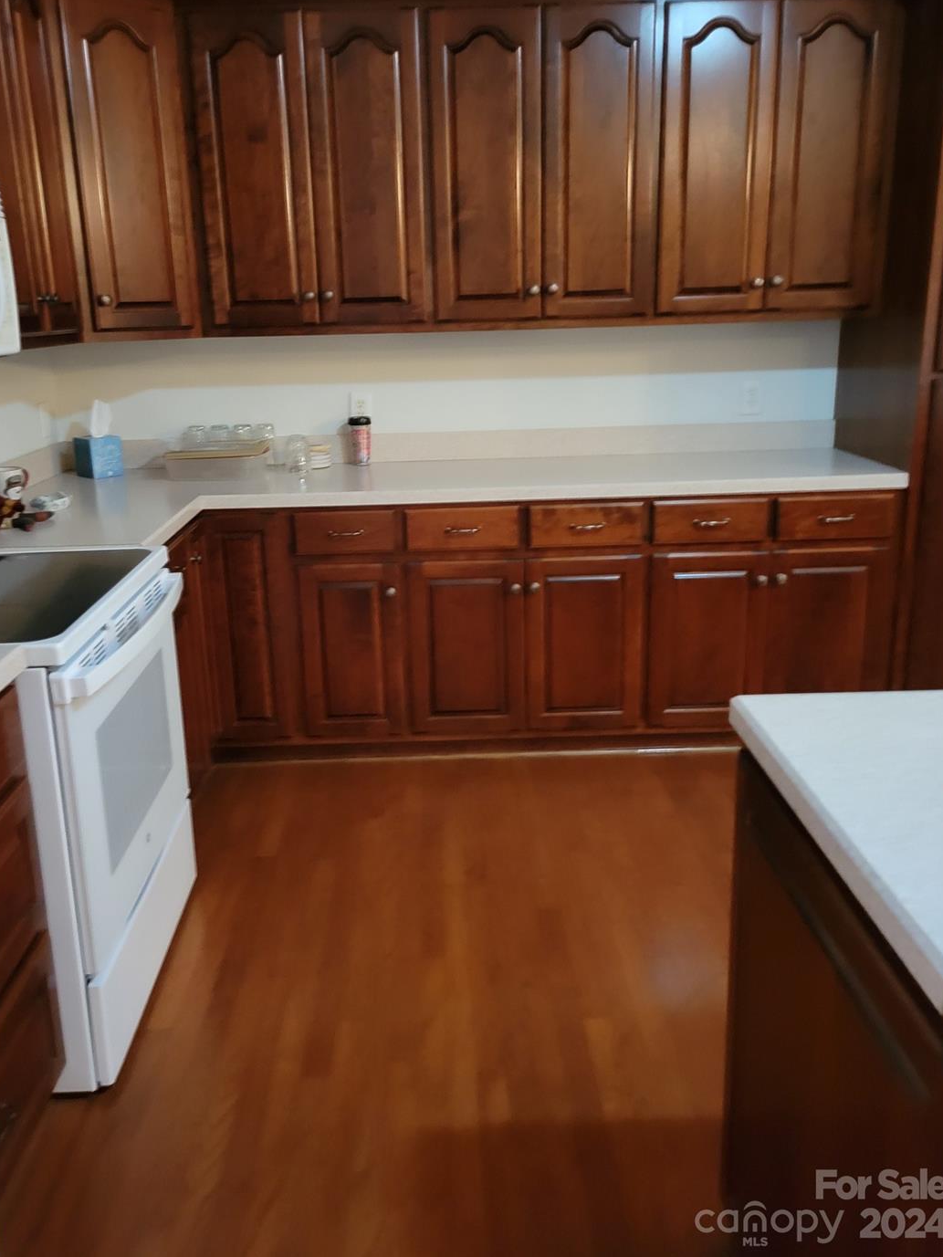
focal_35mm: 29
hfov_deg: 48.2
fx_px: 1053
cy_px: 565
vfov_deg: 61.5
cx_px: 459
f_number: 1.8
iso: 640
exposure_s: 1/24
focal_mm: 5.4
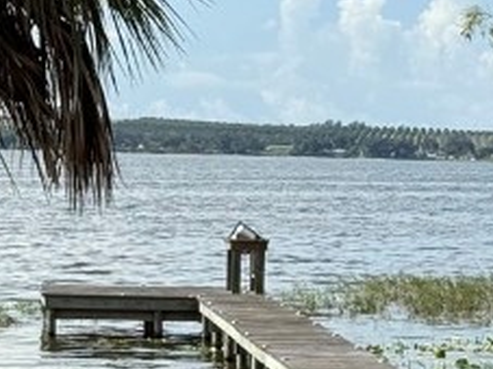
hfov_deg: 9.1
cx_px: 434
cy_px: 380
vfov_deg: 6.8
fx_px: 3089
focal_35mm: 217
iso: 64
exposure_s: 1/4587
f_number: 1.78
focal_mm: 6.76
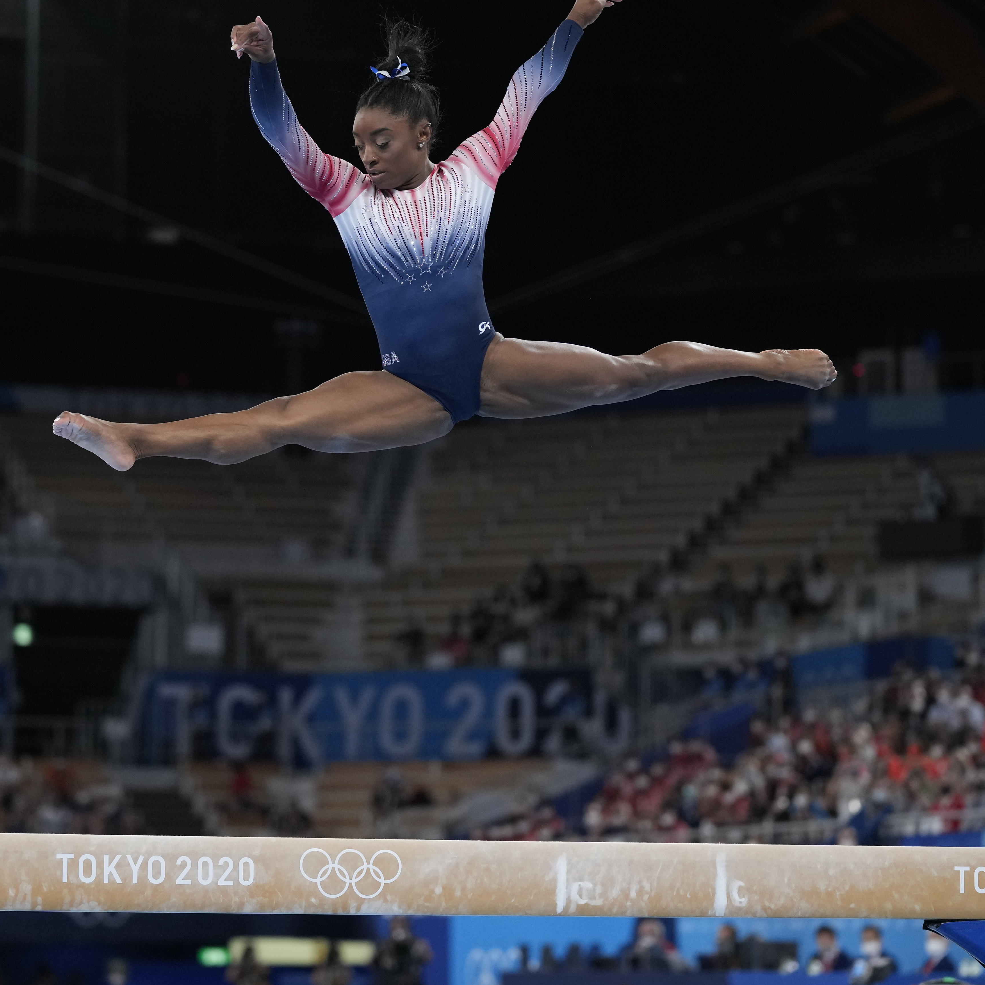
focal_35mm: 138
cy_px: 471
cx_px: 424
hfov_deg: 12.6
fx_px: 4443
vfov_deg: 12.7
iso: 2500
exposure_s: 1/2500
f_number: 2.8
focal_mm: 100
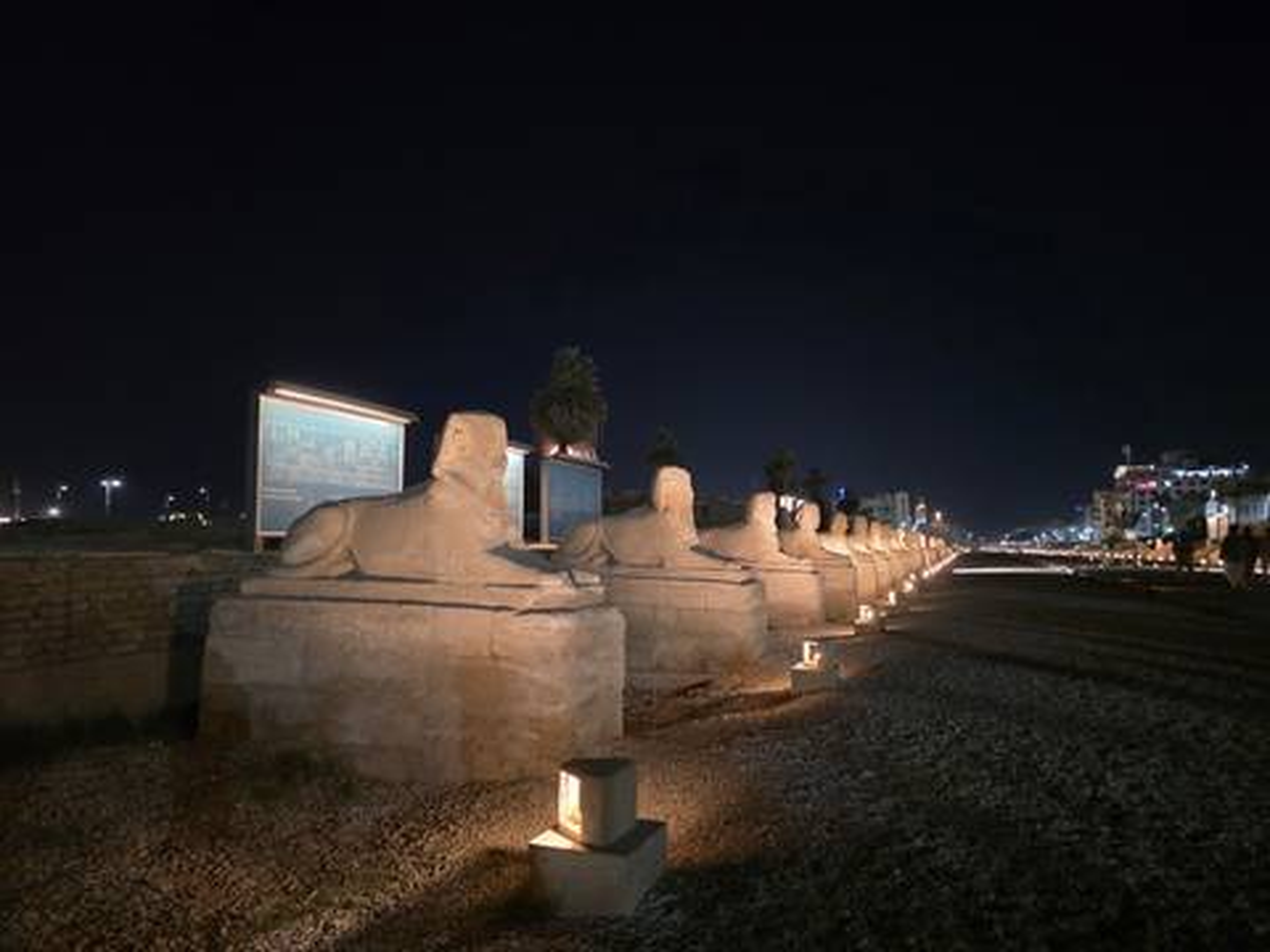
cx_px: 635
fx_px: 844
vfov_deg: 58.9
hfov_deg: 73.9
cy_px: 476
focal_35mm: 23
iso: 1250
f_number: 1.7
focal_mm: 6.3
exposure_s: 1/25
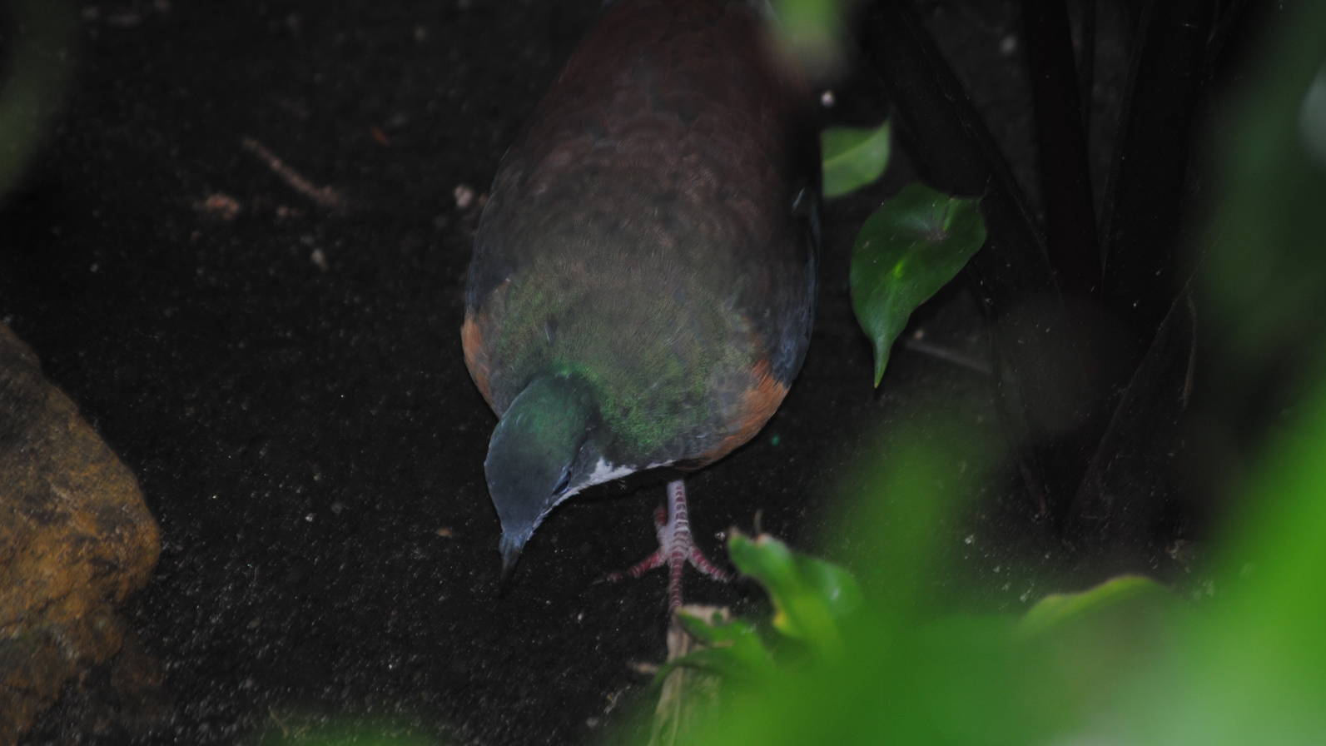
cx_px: 665
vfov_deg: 3.8
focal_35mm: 316
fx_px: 11110
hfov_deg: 6.8
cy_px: 319
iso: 200
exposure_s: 1/60
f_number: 5.6
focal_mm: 200
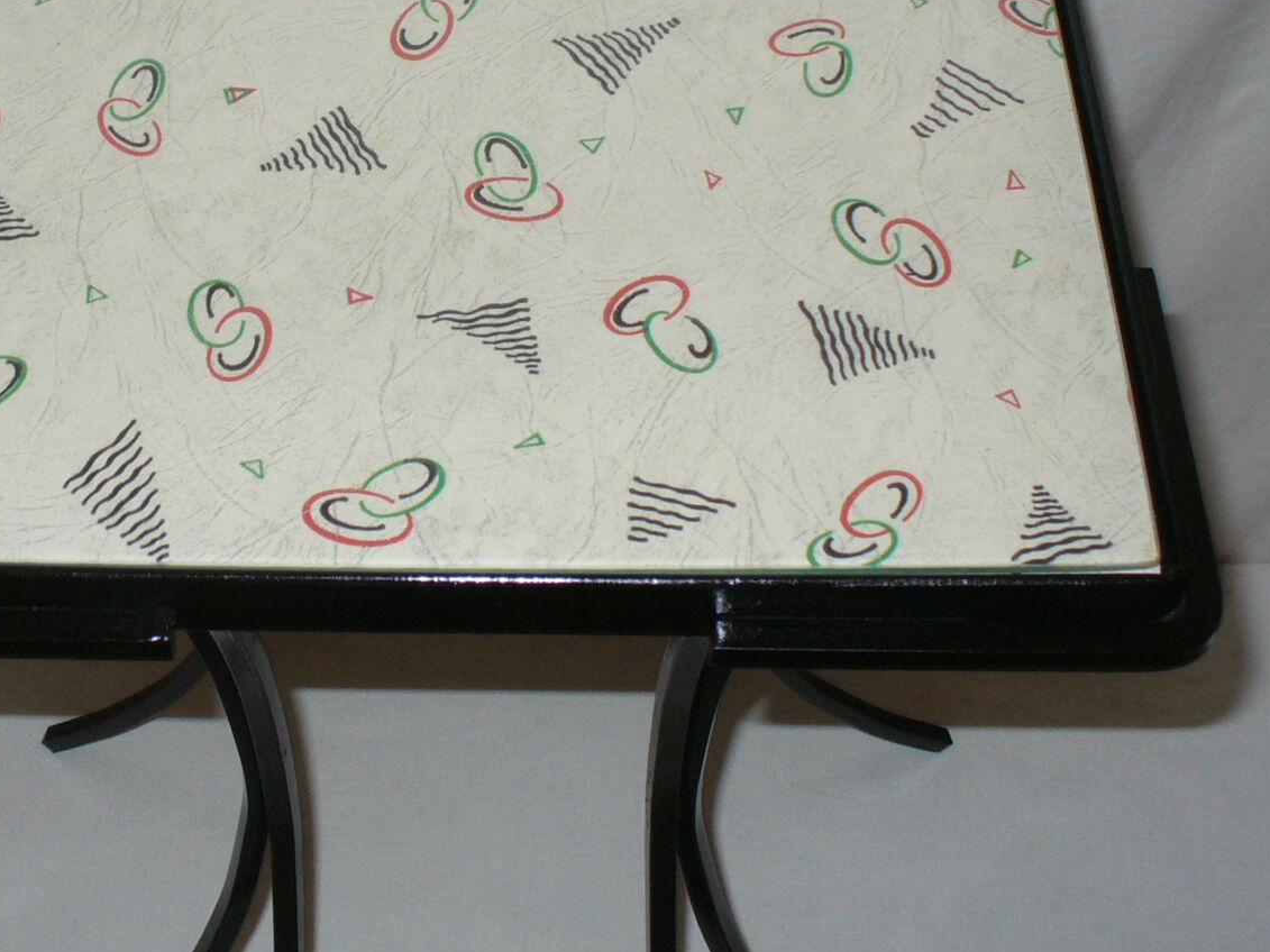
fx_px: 2458
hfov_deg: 28.8
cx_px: 439
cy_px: 168
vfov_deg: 21.6
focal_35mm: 67
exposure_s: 1/8
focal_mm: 6.1
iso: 100
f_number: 2.8
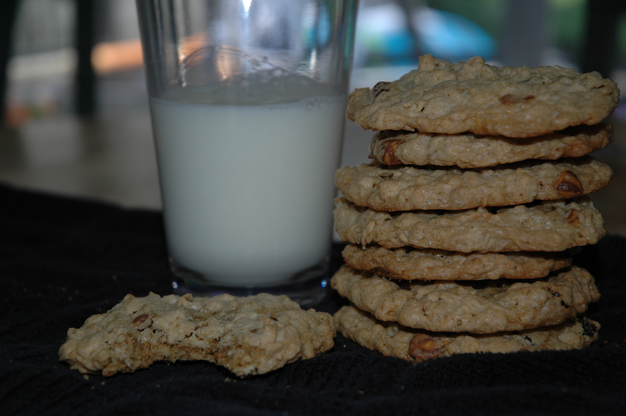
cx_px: 313
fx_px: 1616
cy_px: 208
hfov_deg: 21.9
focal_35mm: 93
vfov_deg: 14.7
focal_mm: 62
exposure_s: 1/60
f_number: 4.5
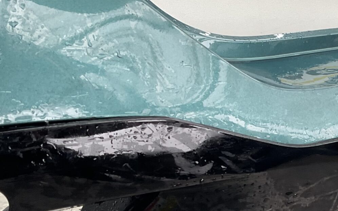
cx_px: 309
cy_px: 181
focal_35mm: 79
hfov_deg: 25.3
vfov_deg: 16.4
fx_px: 728
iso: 50
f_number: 1.8
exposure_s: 1/120
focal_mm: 3
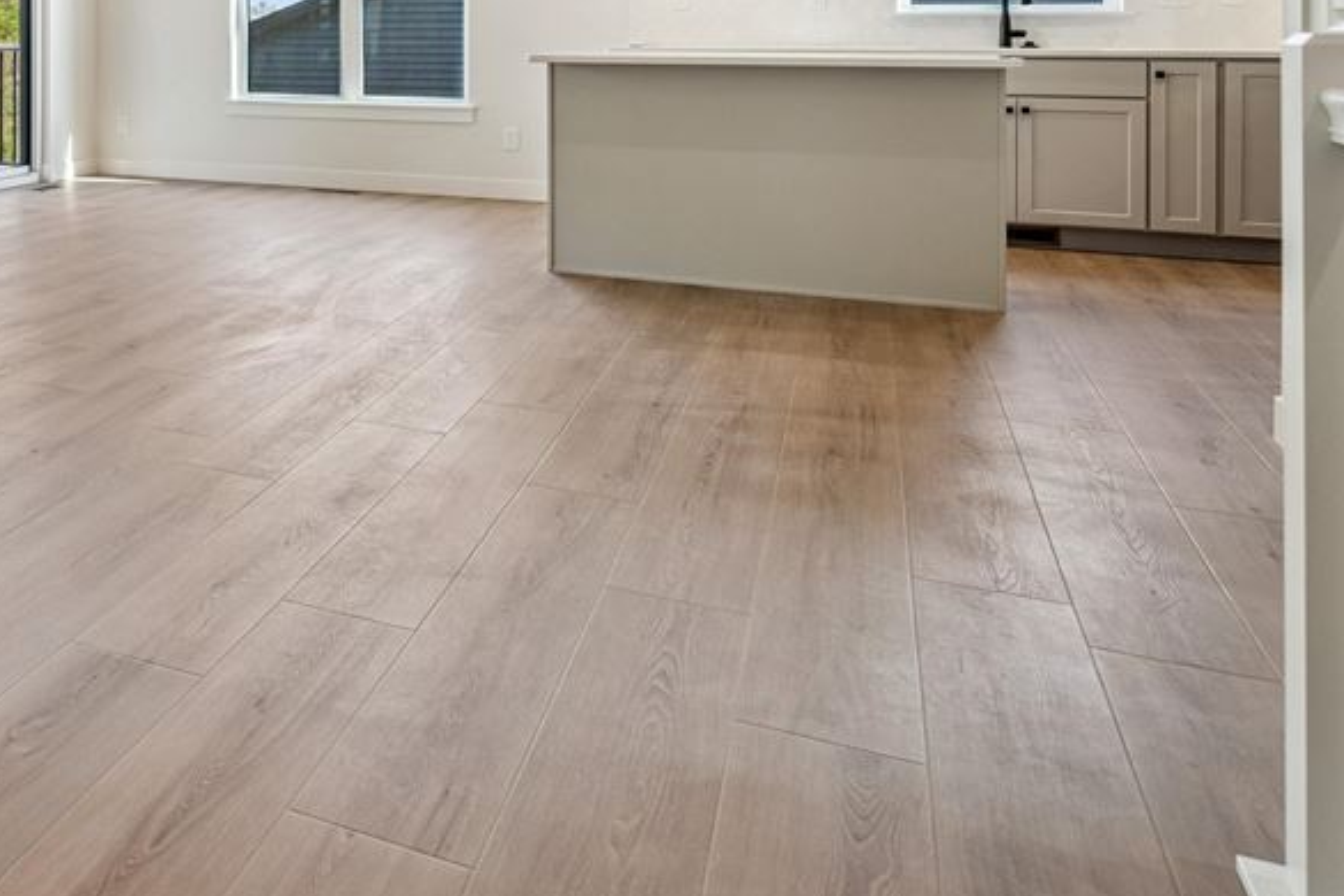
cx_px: -14
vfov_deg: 34.7
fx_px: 1307
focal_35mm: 35
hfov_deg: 45.5
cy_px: 17
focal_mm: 16
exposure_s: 1/100
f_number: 8
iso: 640
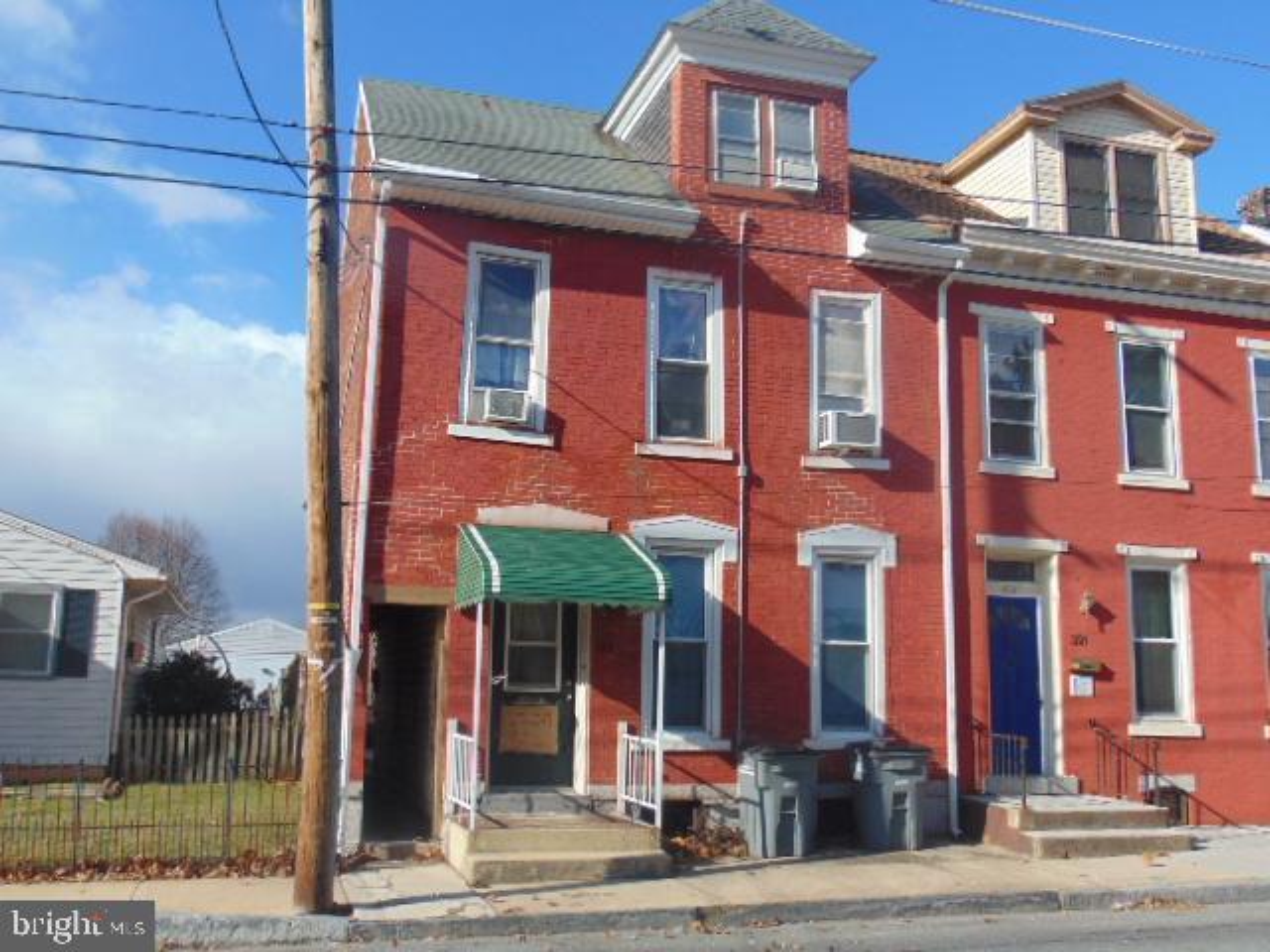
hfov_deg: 52.6
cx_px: 635
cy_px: 476
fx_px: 1284
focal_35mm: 35
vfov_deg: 40.7
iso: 80
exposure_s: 1/200
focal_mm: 6.3
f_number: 8.3
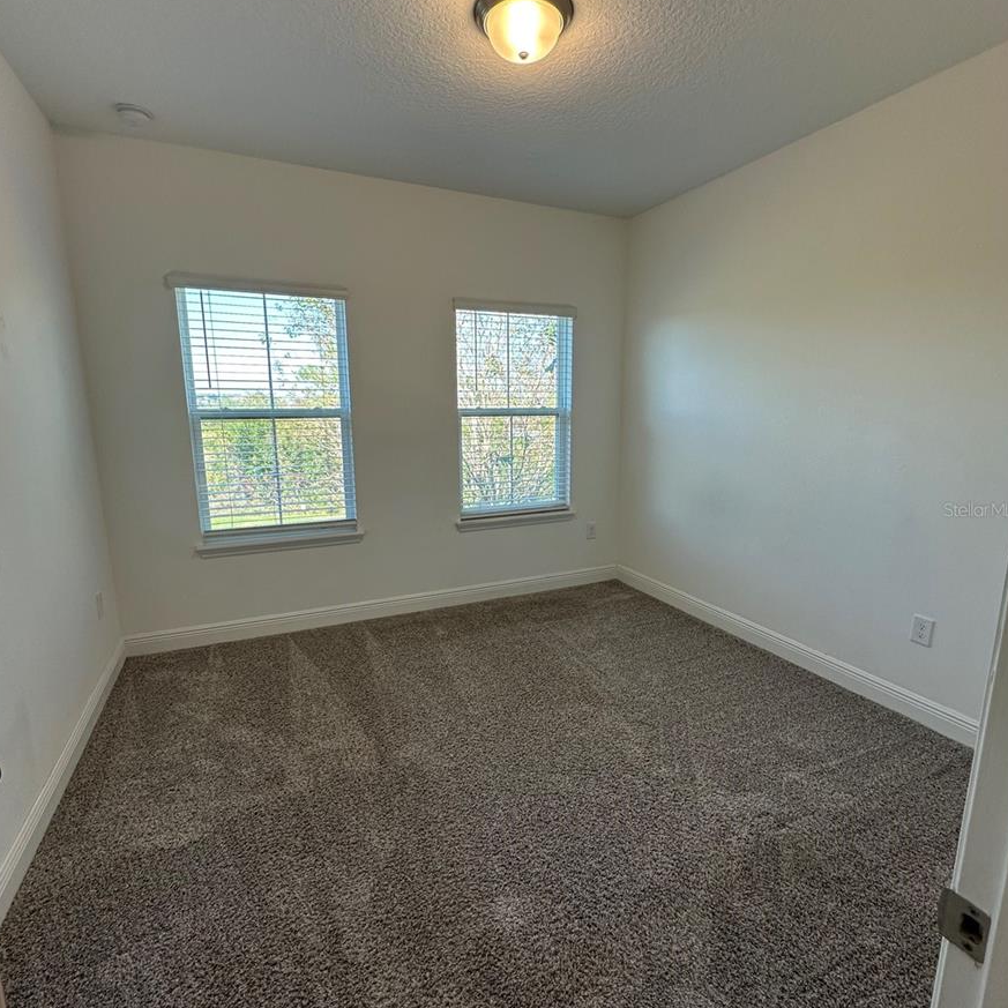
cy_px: 509
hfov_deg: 84.0
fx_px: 560
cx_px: 506
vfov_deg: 84.0
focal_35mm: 17
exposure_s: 1/120
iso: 80
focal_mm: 2.22
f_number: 2.2
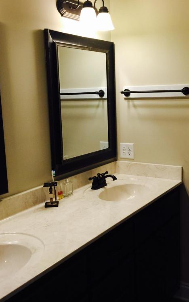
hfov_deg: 30.5
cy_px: 149
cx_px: 107
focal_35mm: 42
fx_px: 346
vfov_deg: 47.2
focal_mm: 4.15
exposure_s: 1/30
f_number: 2.2
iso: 32
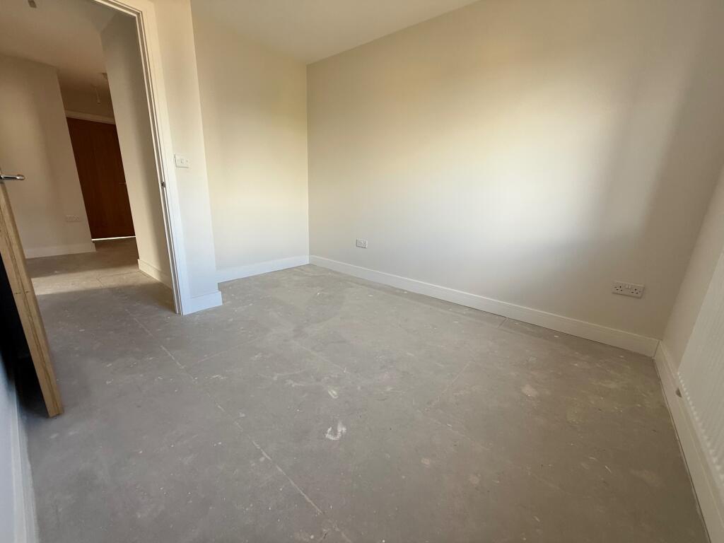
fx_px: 293
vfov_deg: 85.7
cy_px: 272
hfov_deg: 102.1
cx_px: 362
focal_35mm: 14
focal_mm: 2.22
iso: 125
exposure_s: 1/99
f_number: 2.2
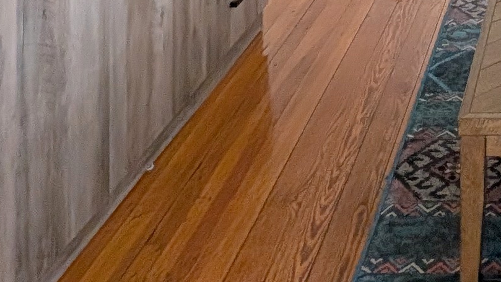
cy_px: -363
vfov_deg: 13.8
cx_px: 583
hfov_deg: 28.3
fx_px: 877
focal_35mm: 66
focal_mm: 2.23
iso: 41
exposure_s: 1/113
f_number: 1.95
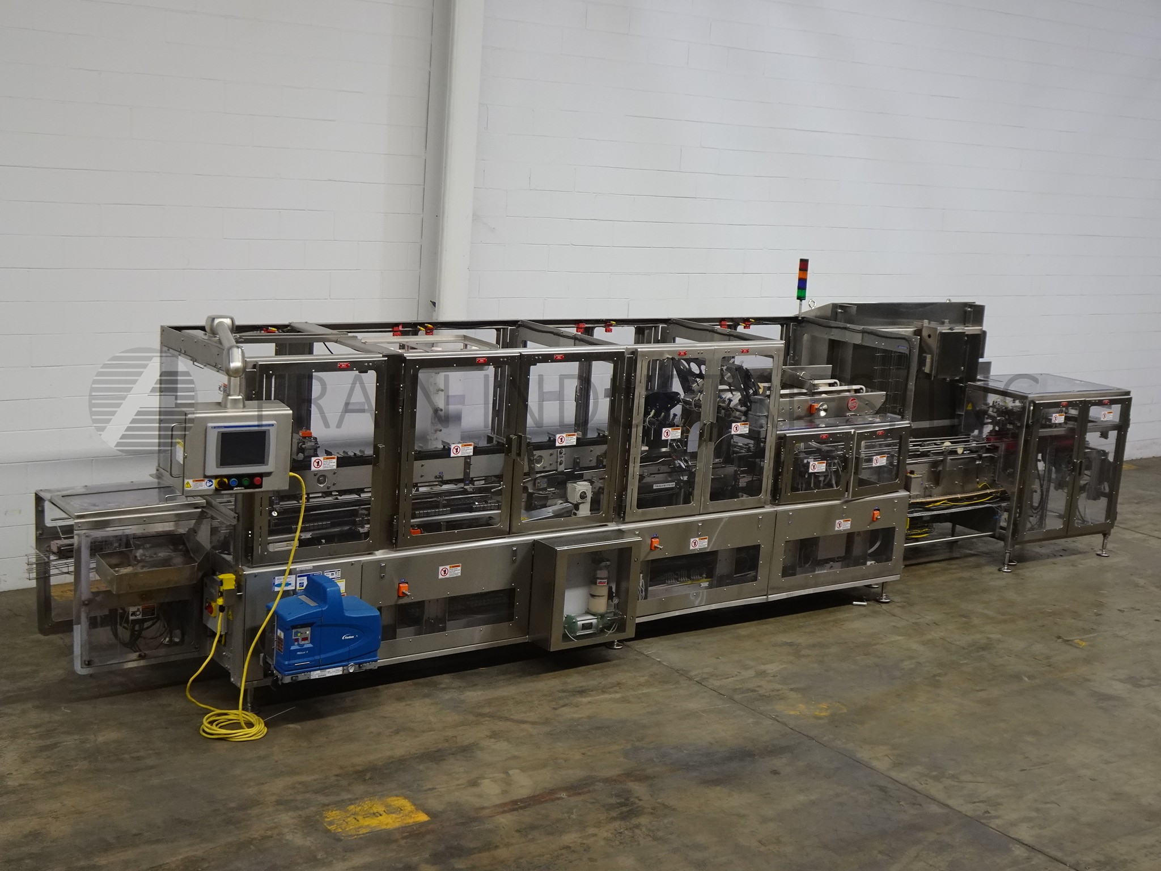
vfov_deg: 33.6
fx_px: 1442
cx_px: 580
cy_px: 436
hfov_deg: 43.9
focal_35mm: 43
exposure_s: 1/50
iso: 250
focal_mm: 7.06
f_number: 4
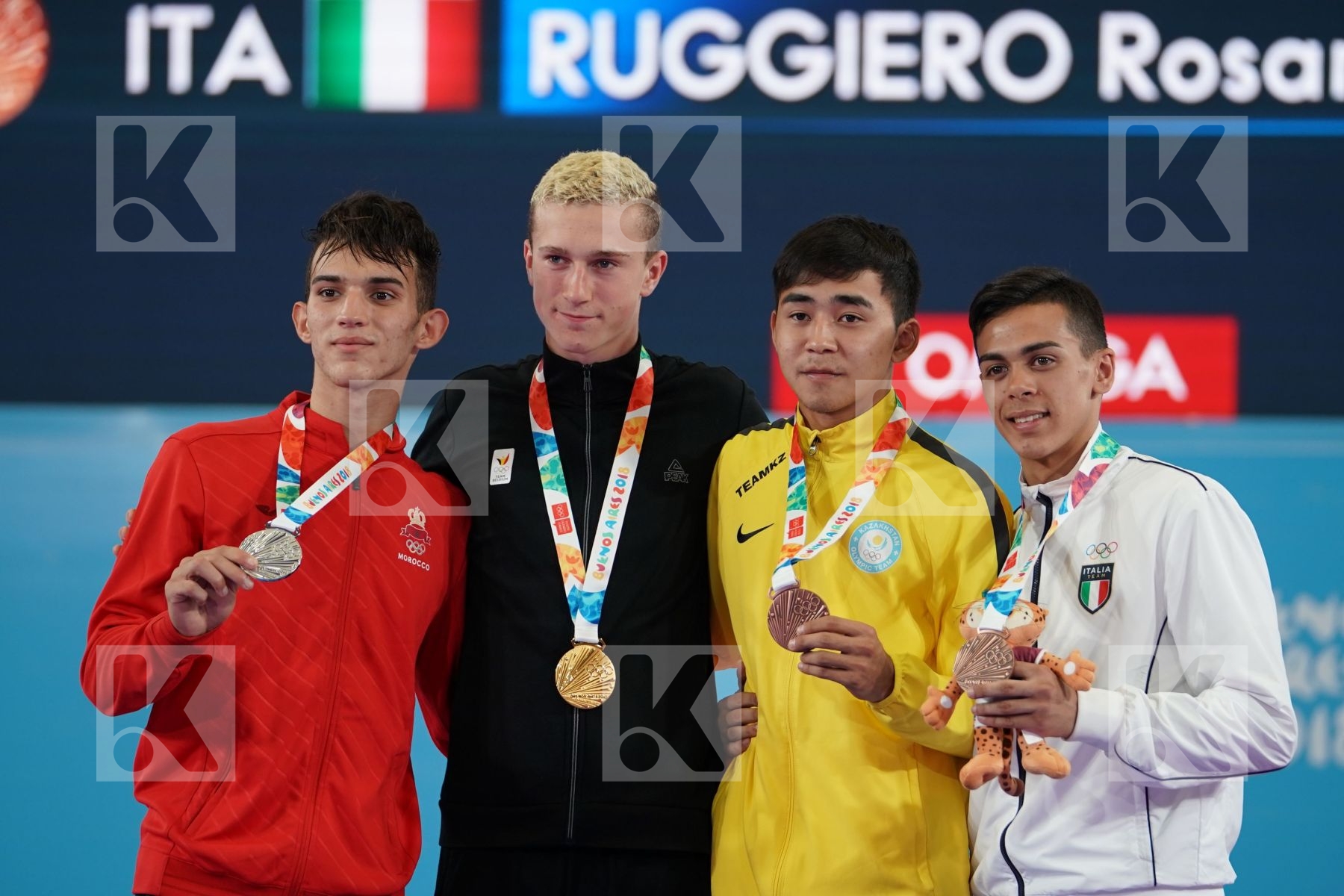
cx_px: 672
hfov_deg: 8.9
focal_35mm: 231
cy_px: 448
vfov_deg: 5.9
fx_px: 8623
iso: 640
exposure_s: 1/400
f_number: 2.8
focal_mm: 154
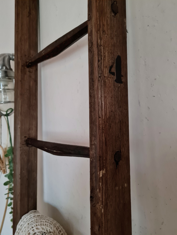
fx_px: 177
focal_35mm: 26
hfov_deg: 53.1
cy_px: 118
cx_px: 88
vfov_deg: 67.3
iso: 640
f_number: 1.8
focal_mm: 5.4
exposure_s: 1/25
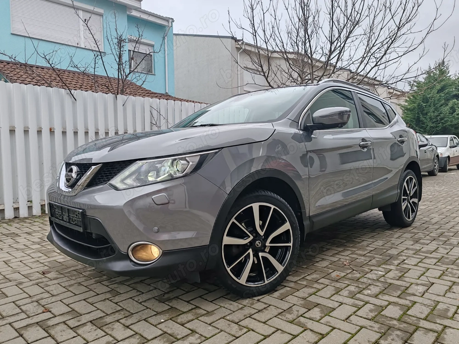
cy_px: 172
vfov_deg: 51.4
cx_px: 230
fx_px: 358
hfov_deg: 65.3
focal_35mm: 27
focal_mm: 6.12
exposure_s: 1/100
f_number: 1.9
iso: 80
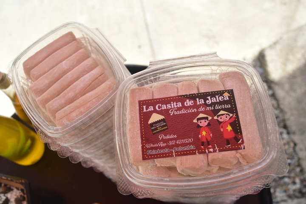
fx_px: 280
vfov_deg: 40.0
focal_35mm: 33
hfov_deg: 57.2
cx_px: 153
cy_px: 102
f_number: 6.3
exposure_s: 1/1250
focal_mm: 22
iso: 1000
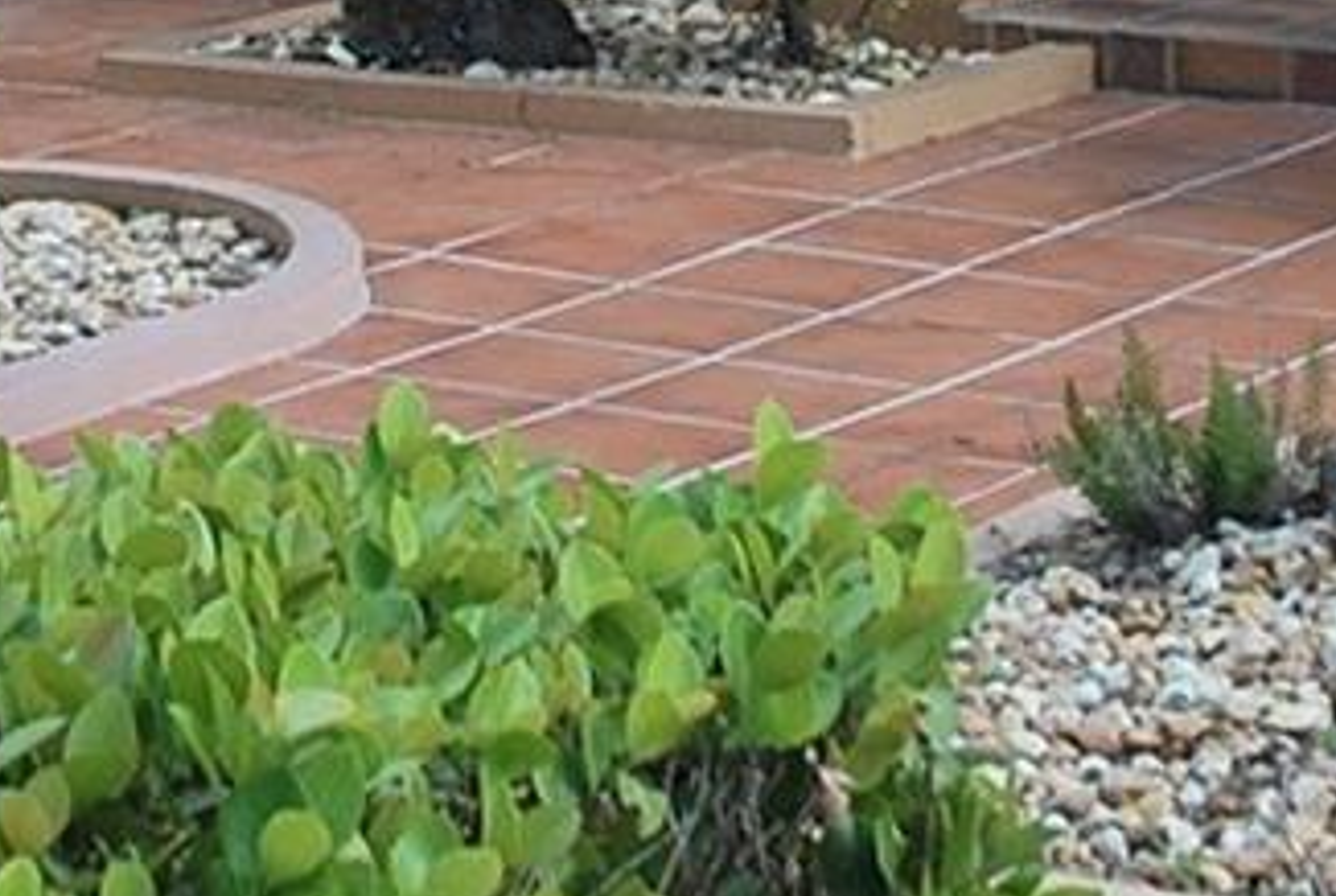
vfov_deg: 7.5
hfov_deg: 11.5
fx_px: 6581
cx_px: 136
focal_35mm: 177
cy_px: -884
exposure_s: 1/160
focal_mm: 24
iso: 100
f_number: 6.3
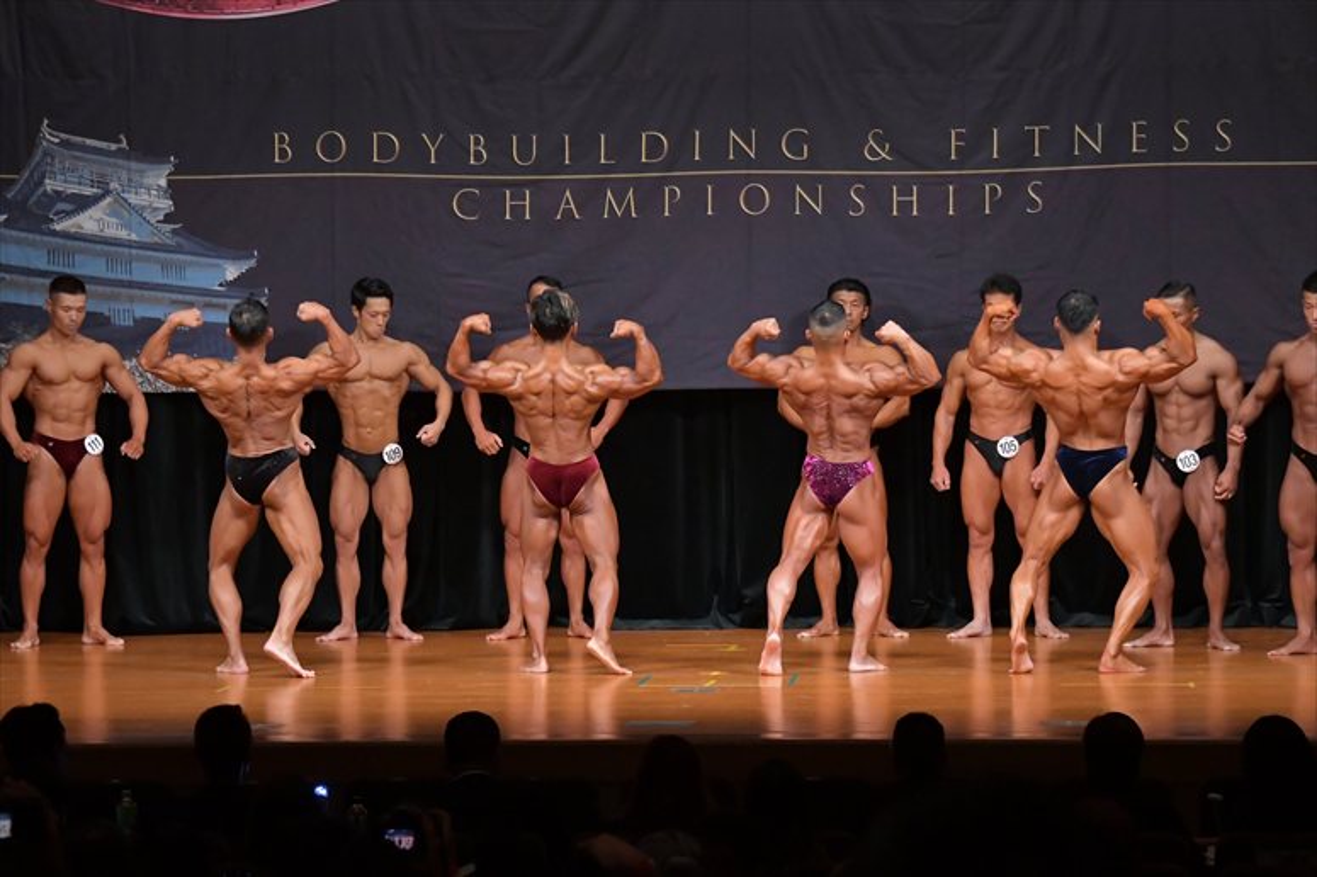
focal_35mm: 150
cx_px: 658
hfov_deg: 13.7
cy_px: 438
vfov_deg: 9.1
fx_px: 5485
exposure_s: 1/400
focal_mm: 100
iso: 5000
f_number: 5.6
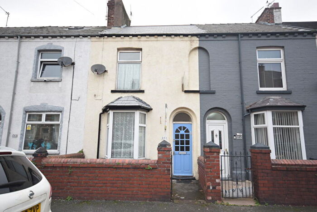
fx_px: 198
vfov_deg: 56.2
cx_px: 158
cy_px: 106
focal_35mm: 22
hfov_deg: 77.3
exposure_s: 1/160
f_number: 6.3
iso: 400
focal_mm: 15
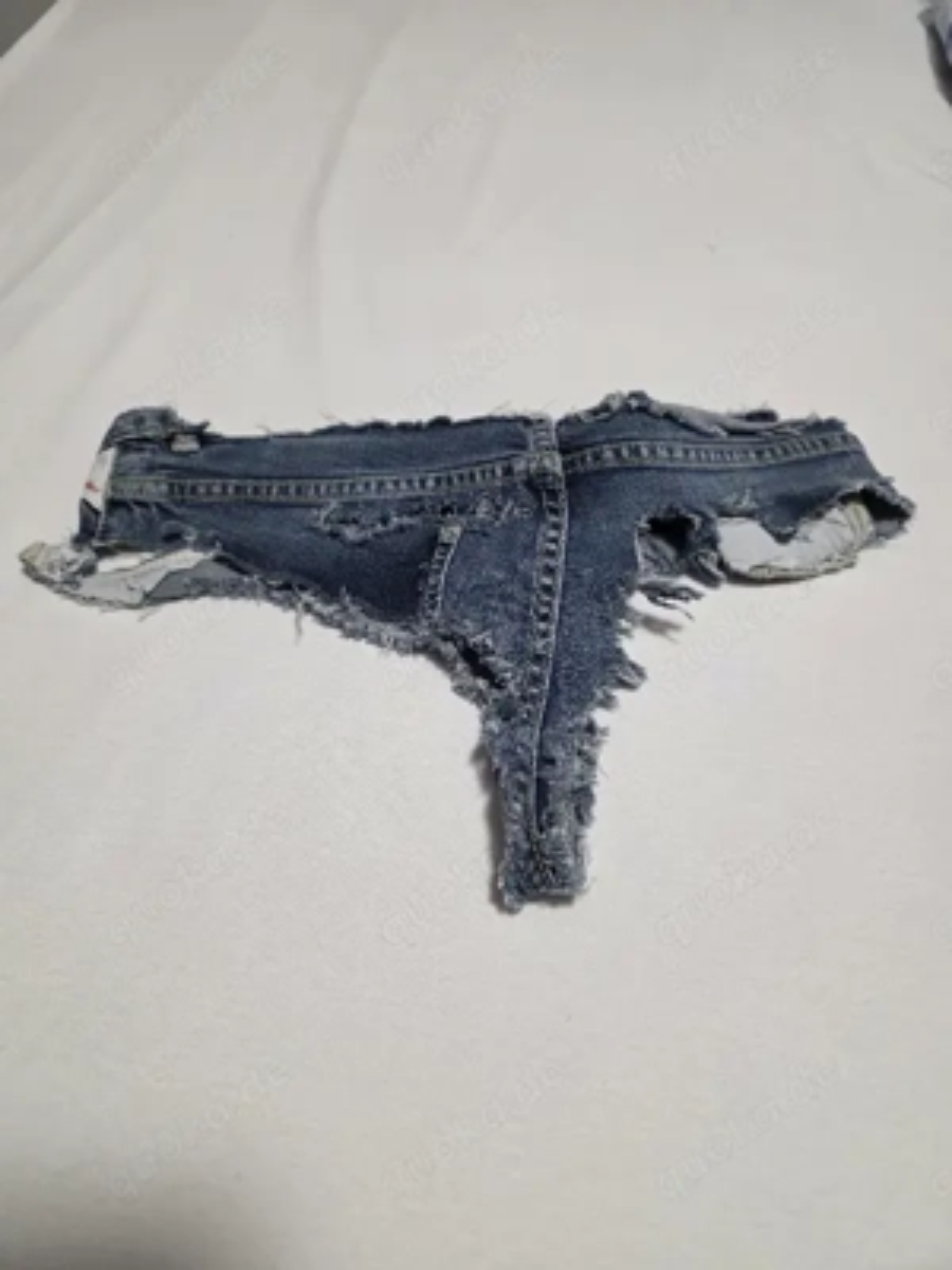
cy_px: 635
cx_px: 476
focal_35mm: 23
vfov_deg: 73.9
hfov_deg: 58.9
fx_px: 843
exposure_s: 1/101
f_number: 1.7
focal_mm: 6.3
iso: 640
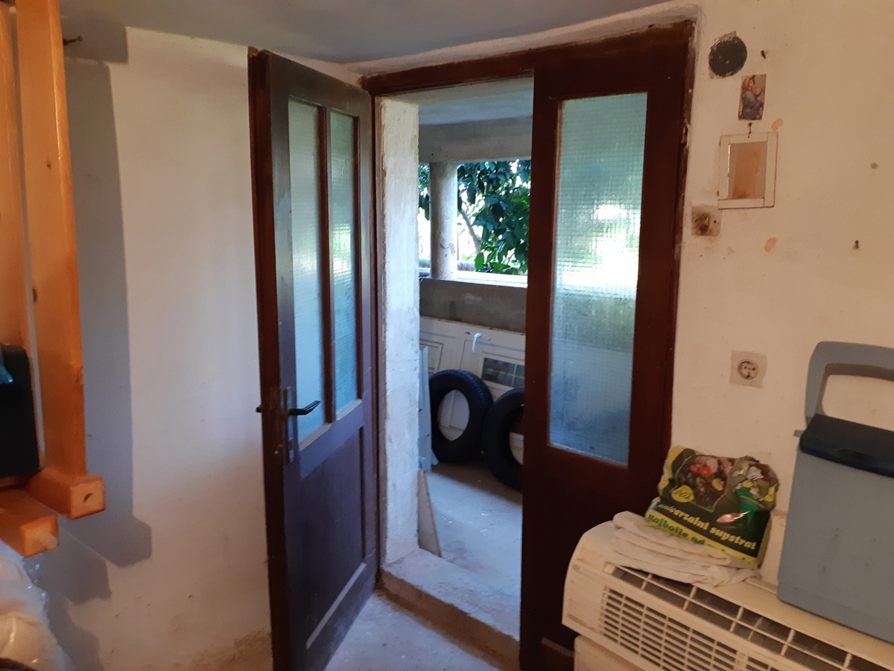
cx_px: 447
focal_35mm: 26
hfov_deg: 67.3
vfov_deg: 53.1
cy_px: 336
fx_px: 671
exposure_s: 1/50
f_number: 1.7
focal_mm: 3.93
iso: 320
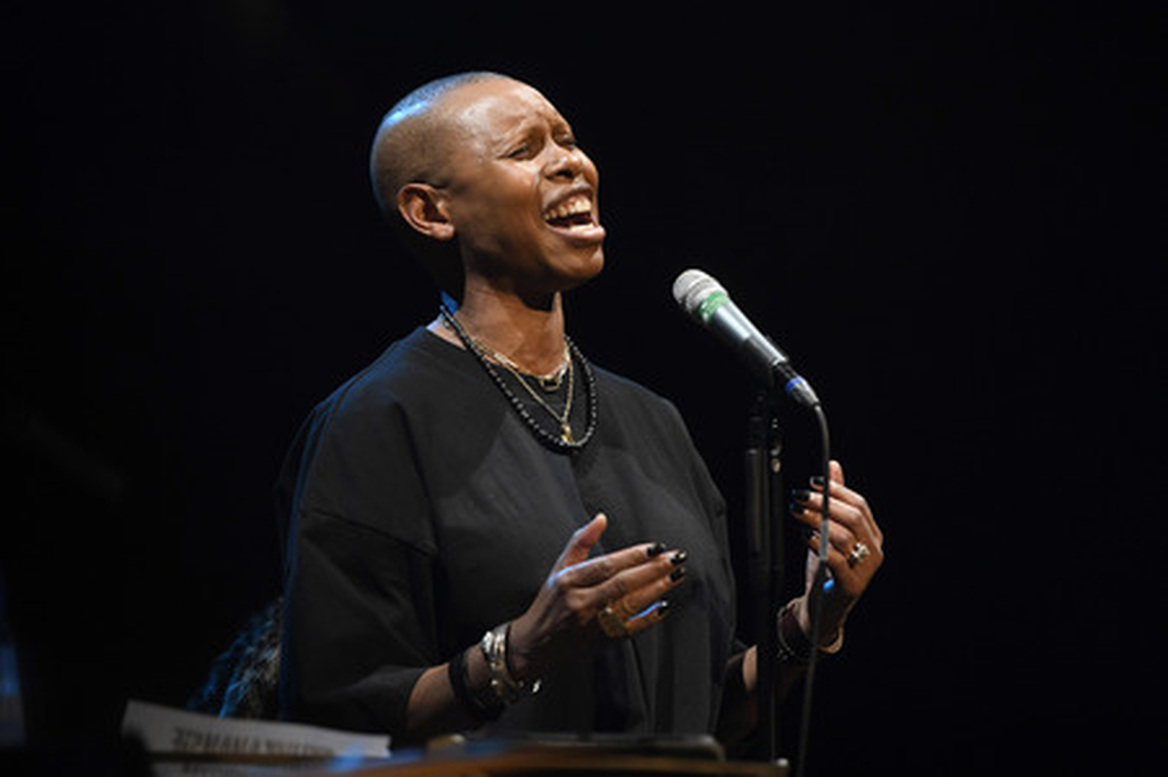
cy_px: 388
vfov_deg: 7.4
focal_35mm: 185
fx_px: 5998
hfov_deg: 11.1
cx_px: 584
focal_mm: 185
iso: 1600
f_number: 3.5
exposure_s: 1/320
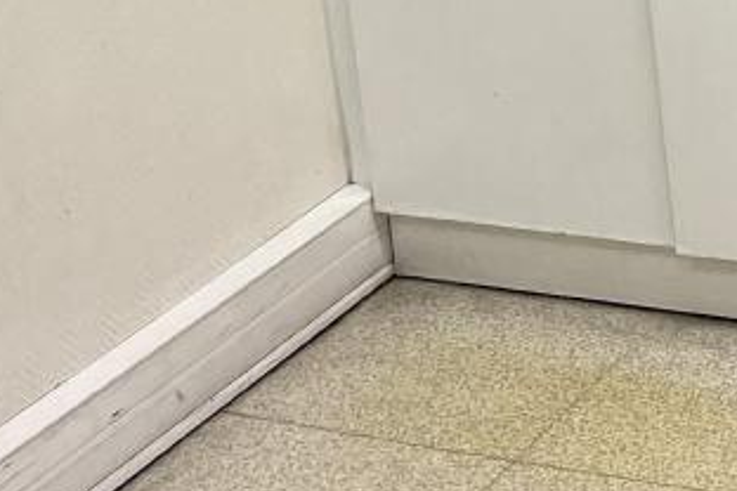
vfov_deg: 10.9
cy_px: -593
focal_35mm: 111
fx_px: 2272
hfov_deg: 16.5
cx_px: 1155
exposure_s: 1/100
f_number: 1.6
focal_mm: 4.2
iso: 100
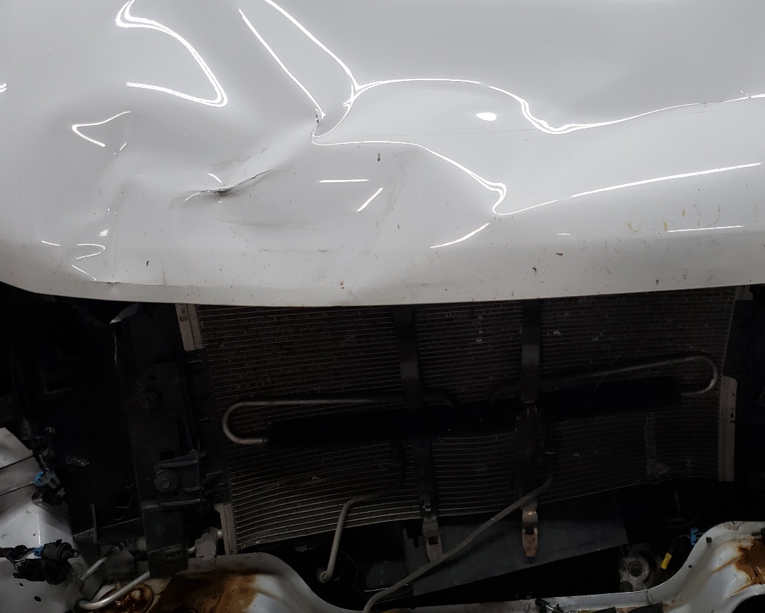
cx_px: 526
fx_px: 838
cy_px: 220
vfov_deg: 39.8
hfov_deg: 48.0
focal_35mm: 37
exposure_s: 1/60.2
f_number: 1.5
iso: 76
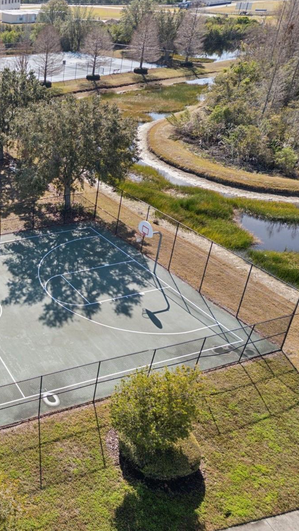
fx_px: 493
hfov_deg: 30.4
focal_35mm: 35
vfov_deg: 56.6
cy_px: 265
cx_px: -26
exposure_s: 1/1250
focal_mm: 6.72
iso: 130
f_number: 1.7
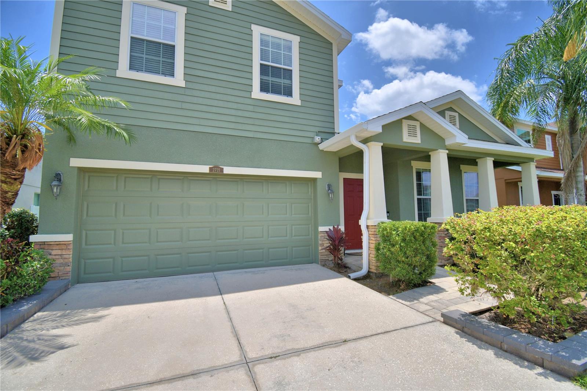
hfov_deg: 100.4
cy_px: 196
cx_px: 294
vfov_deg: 77.3
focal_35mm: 15
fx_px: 245
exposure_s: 1/1600
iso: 100
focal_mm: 10
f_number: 4.5
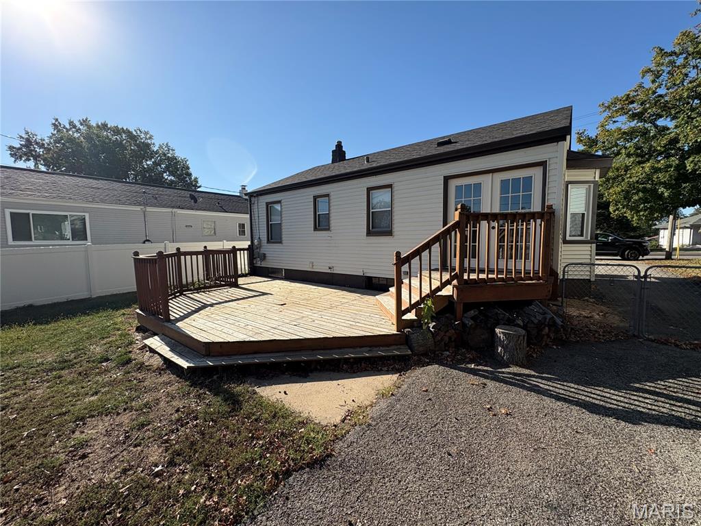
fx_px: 284
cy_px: 263
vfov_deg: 85.7
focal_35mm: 14
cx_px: 350
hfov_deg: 102.1
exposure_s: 1/1832
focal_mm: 2.22
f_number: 2.2
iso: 40
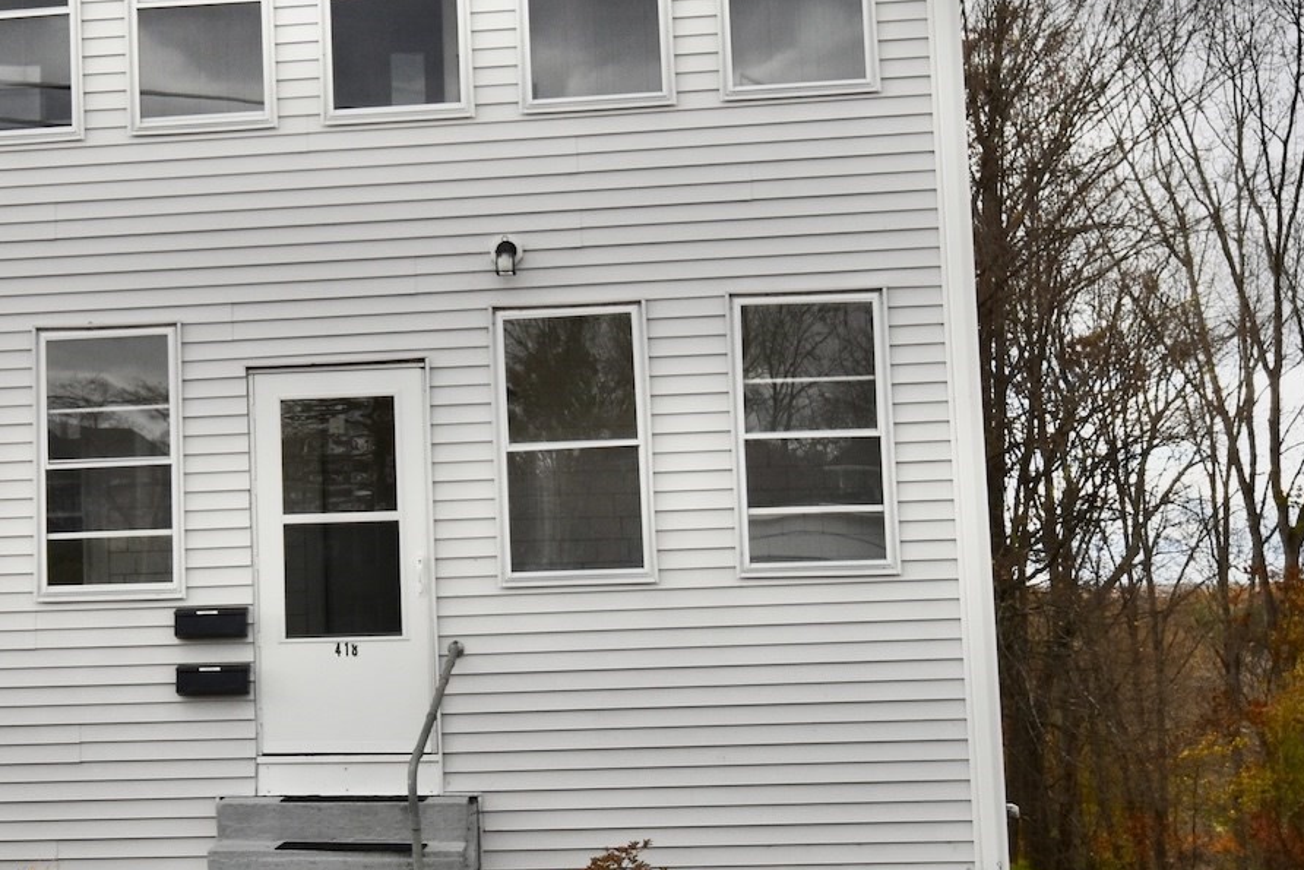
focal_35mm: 71
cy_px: 323
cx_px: 269
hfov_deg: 27.9
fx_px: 2572
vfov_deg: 19.2
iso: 220
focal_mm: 22
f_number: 8
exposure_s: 1/250
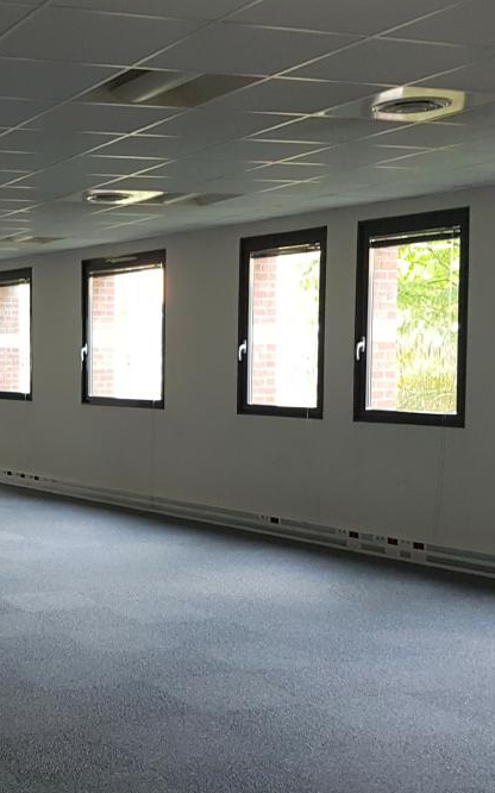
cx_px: -23
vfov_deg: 38.2
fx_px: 1144
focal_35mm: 53
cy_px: 411
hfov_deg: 23.2
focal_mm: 4.2
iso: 125
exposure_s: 1/50
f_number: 1.7
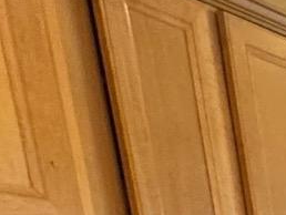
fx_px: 918
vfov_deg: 10.4
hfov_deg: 11.4
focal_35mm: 111
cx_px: 834
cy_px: 597
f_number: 2.2
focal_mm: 2.22
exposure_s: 1/60
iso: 640
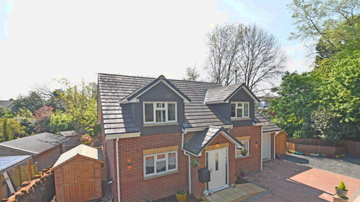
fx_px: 153
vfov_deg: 66.7
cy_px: 116
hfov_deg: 99.4
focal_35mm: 16
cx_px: 177
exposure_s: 1/200
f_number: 6.3
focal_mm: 10
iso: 100
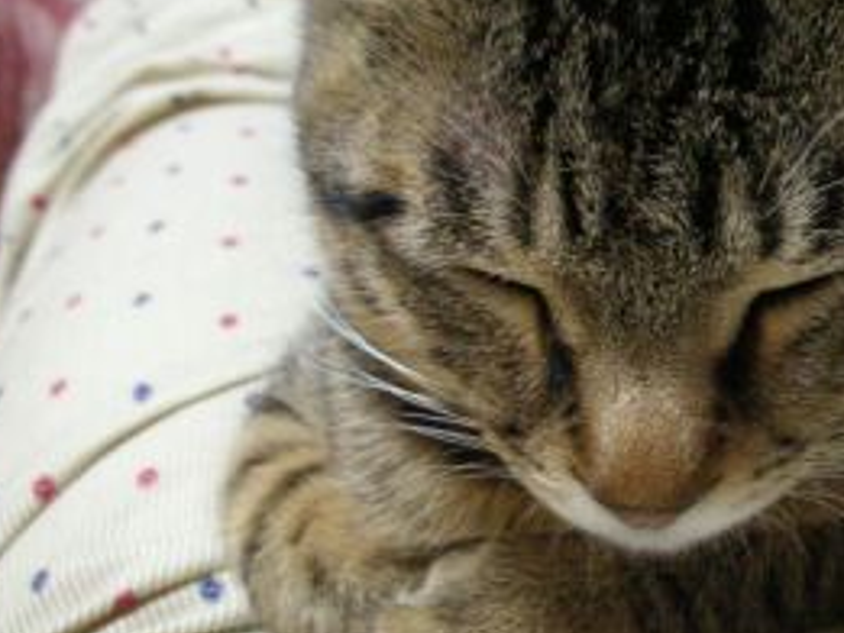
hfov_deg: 31.6
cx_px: 624
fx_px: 1464
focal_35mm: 60
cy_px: 271
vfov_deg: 24.4
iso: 400
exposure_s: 1/10.7
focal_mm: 5.8
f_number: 3
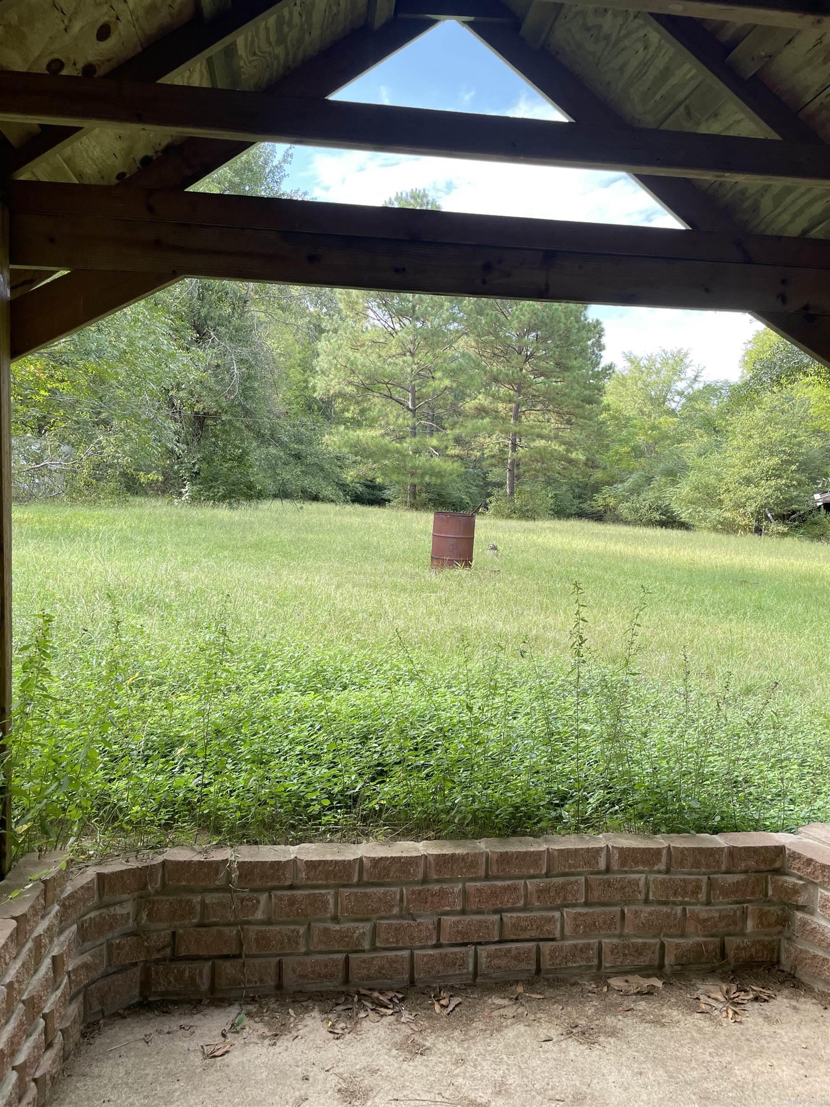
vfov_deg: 67.3
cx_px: 415
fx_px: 831
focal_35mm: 26
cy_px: 554
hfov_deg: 53.1
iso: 32
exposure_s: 1/273
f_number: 1.6
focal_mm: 4.2
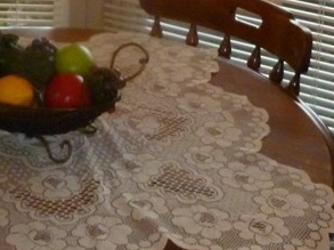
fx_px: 944
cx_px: 87
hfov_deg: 19.9
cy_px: -94
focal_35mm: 98
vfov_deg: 14.3
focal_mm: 5
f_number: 3.3
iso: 400
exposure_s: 1/125
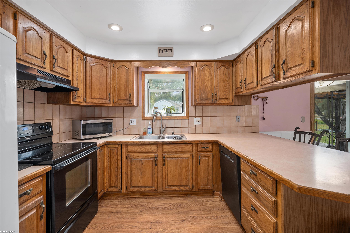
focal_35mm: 15
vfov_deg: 77.3
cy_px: 116
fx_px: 146
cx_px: 175
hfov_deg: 100.4
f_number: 7.1
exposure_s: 1/4
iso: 400
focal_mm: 15
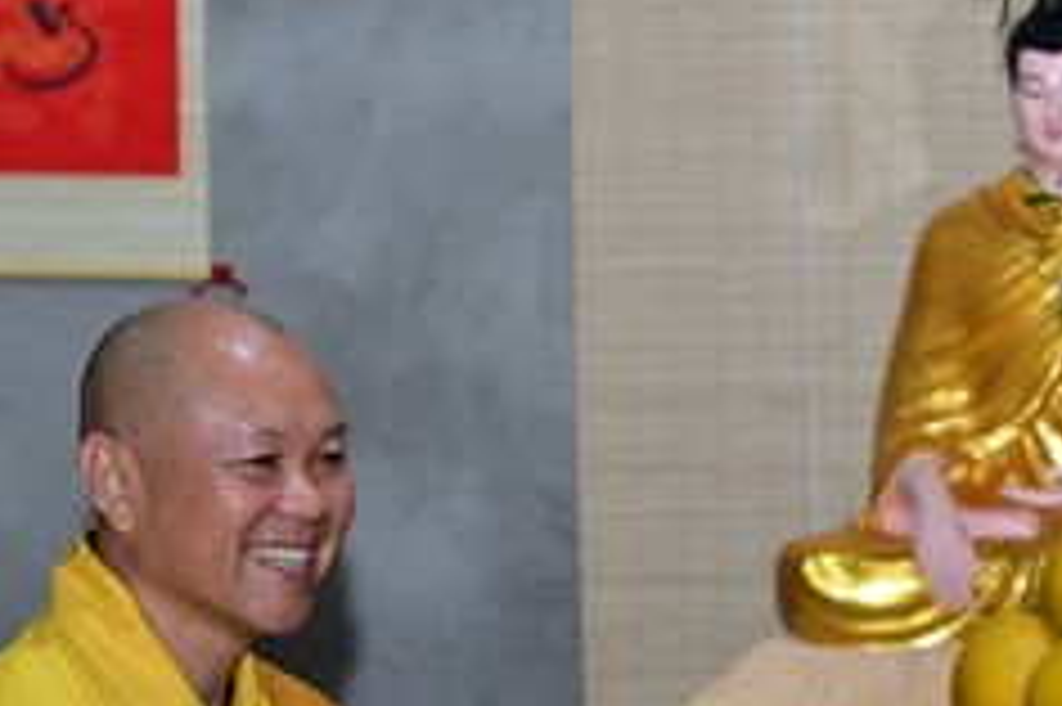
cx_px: 1170
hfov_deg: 10.5
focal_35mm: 193
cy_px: 675
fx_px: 5689
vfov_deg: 7.1
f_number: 5
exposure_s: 1/125
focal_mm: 70
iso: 1000
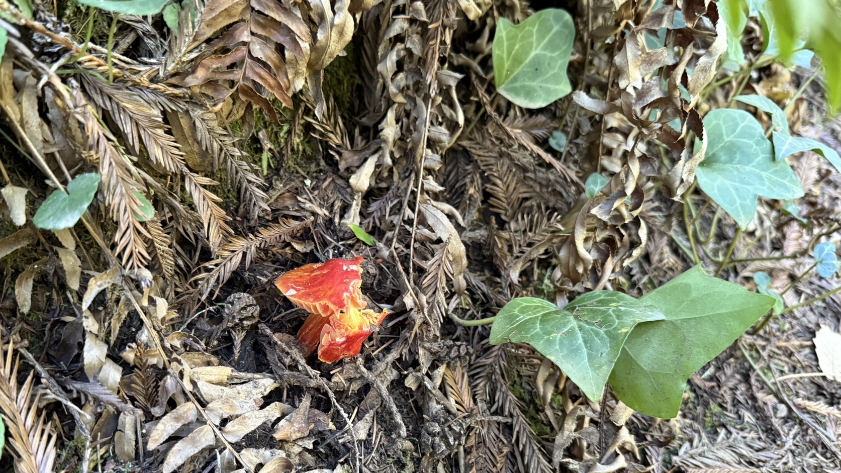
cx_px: 372
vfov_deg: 36.4
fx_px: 714
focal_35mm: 32
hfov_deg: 60.8
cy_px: 305
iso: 800
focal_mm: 6.76
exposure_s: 1/51
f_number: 1.78
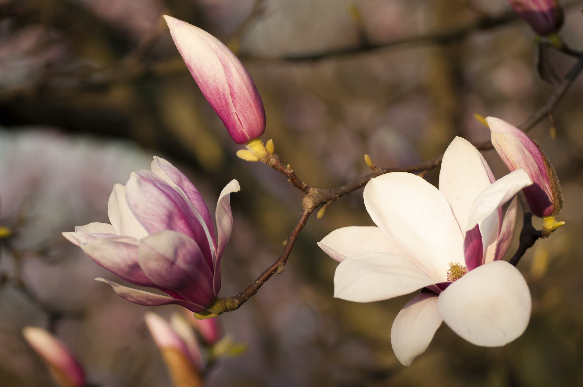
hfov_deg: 15.2
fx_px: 2184
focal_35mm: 135
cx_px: 292
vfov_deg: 10.1
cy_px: 194
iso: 320
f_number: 4.5
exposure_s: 1/1250
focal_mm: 90
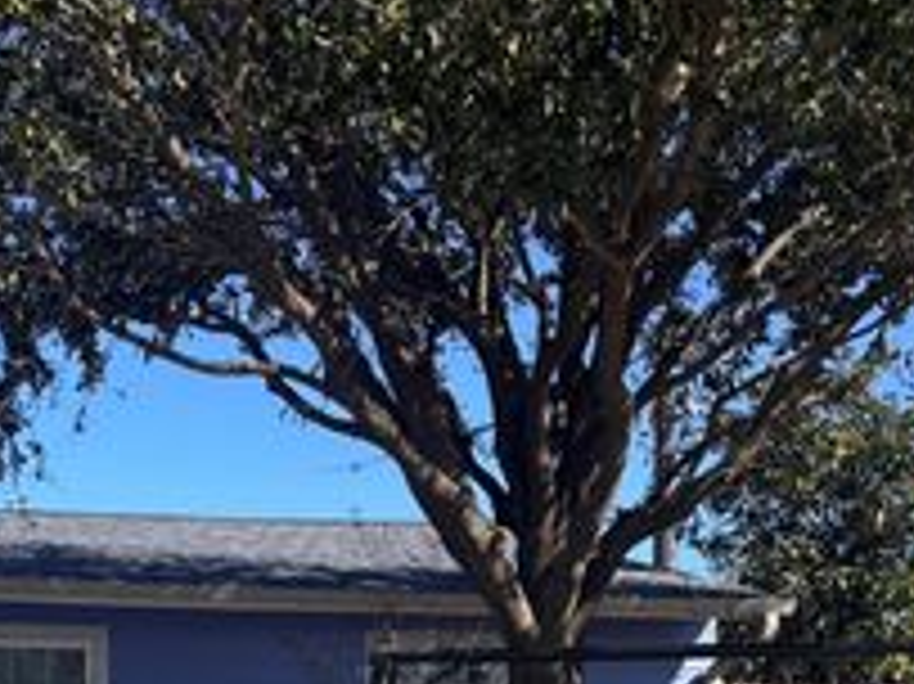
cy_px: 826
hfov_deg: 29.1
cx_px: 90
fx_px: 1689
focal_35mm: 64
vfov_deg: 21.3
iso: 50
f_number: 1.6
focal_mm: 5.96
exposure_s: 1/2105
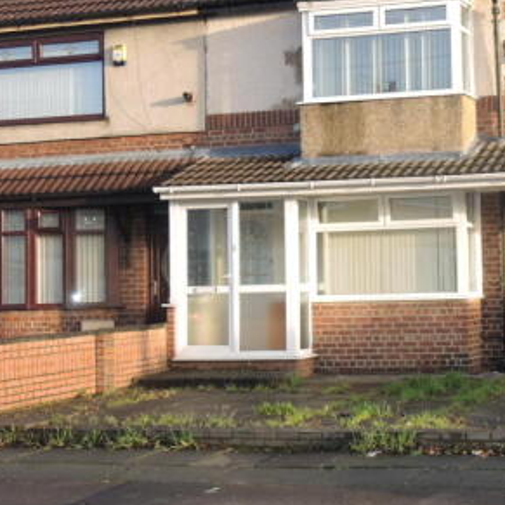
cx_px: 494
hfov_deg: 26.4
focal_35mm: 62
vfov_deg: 27.7
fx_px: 1023
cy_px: 239
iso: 220
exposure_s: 1/1000
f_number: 2.2
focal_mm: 7.6
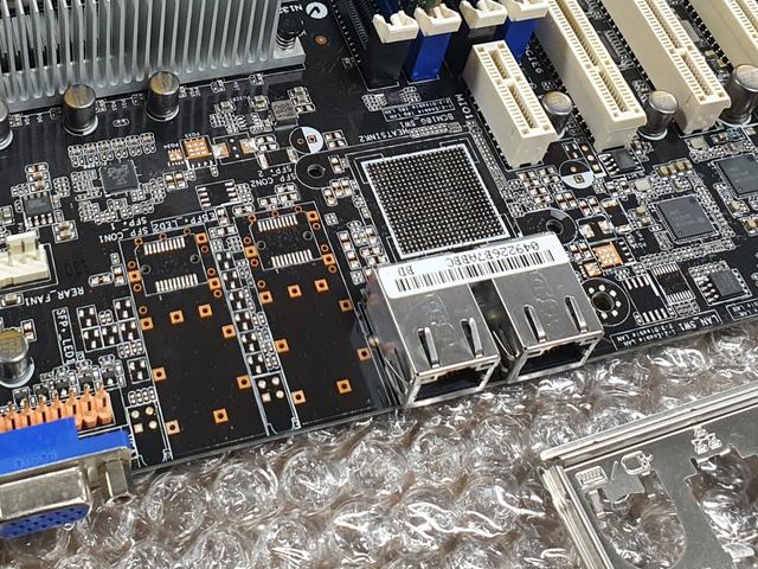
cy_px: 65
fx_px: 1139
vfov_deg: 27.1
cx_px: 246
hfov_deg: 36.4
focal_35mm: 52
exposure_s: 1/60
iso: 200
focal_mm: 4.32
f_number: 2.4
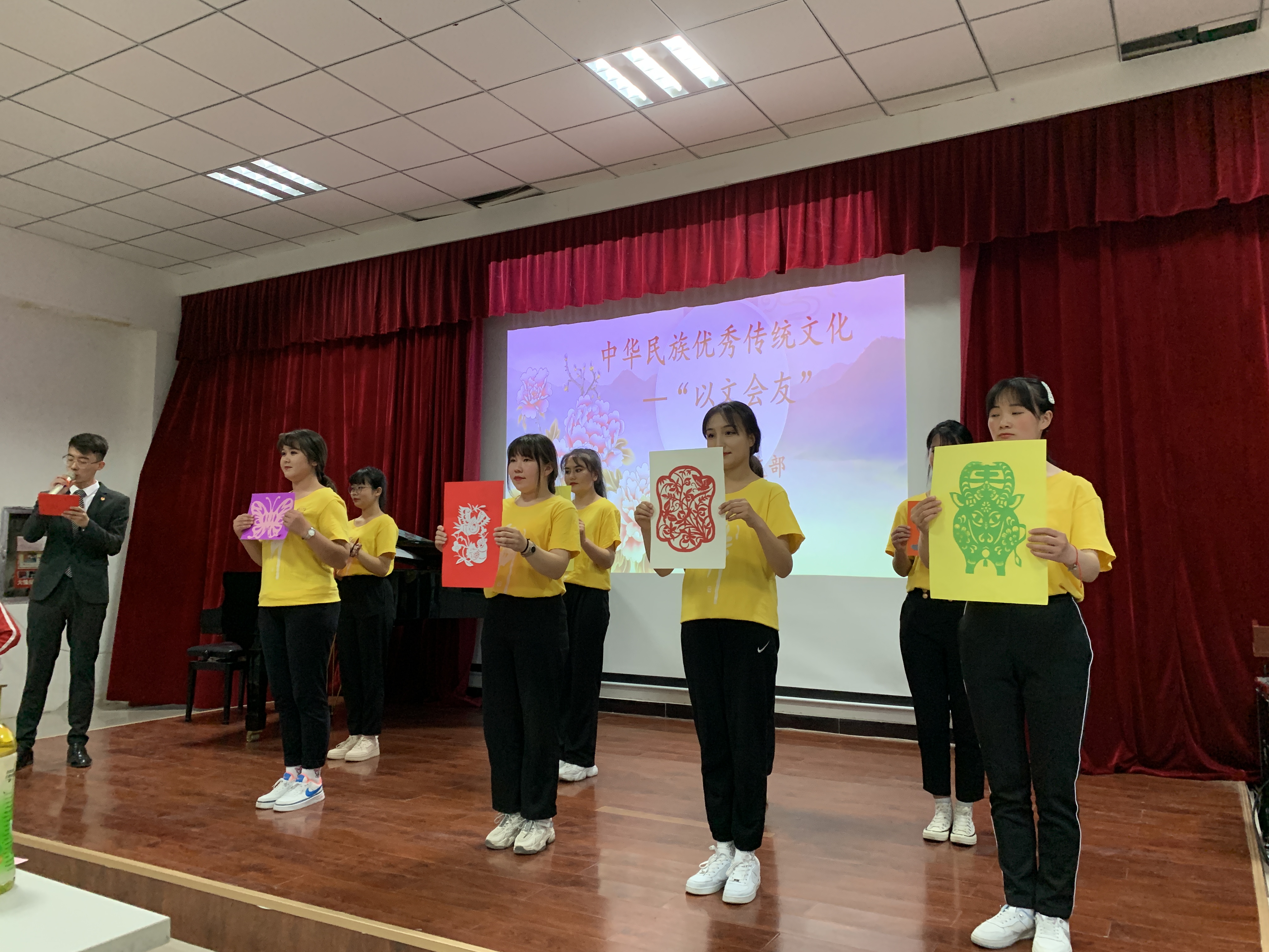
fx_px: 953
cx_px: 634
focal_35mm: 26
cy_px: 476
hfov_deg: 67.3
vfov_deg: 53.1
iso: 320
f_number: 1.8
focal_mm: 4.25
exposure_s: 1/50
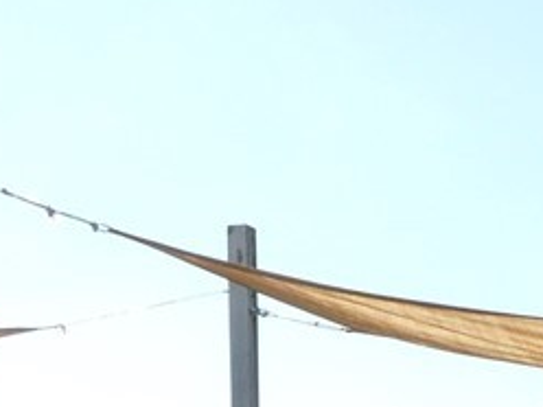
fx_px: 1553
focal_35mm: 99
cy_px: 689
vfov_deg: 13.6
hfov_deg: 18.7
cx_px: 668
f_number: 4.6
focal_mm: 3.9
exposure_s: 1/500
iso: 80
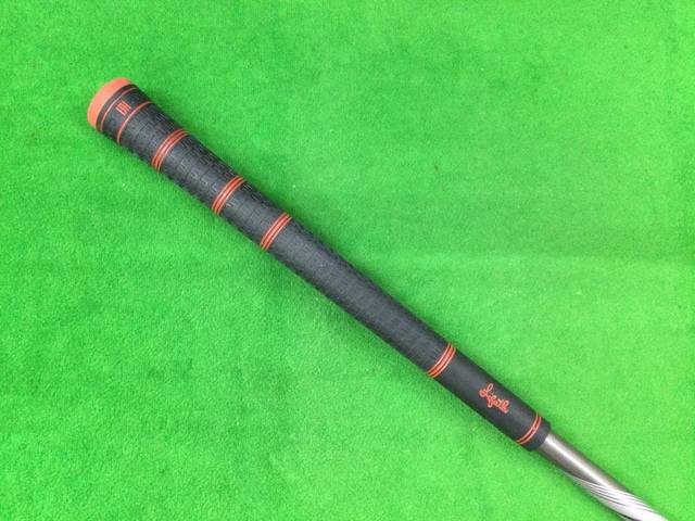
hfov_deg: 58.4
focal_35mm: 31
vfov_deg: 45.4
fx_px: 622
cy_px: 260
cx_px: 348
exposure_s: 1/30
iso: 200
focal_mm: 3.3
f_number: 2.4
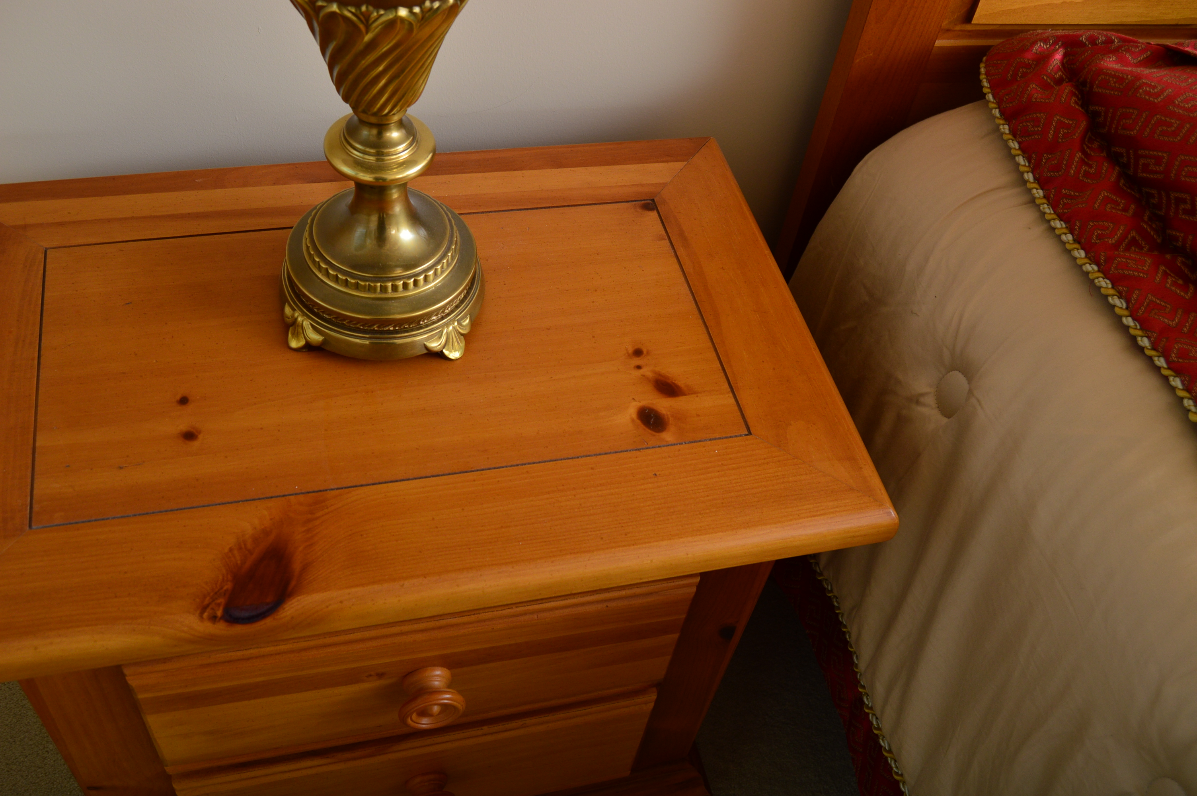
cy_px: 398
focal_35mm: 34
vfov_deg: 38.3
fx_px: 1146
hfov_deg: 55.1
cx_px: 598
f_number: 5.6
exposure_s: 1/200
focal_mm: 23
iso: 200
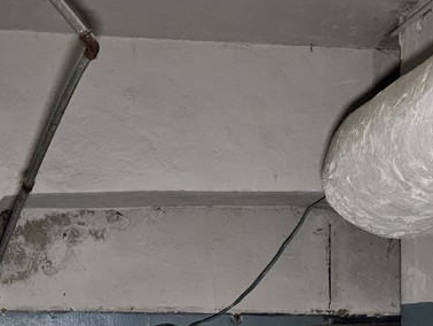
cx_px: 203
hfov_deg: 26.7
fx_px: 914
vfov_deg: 18.8
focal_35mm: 73
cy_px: 420
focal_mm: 5.4
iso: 1600
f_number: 1.8
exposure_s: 1/25
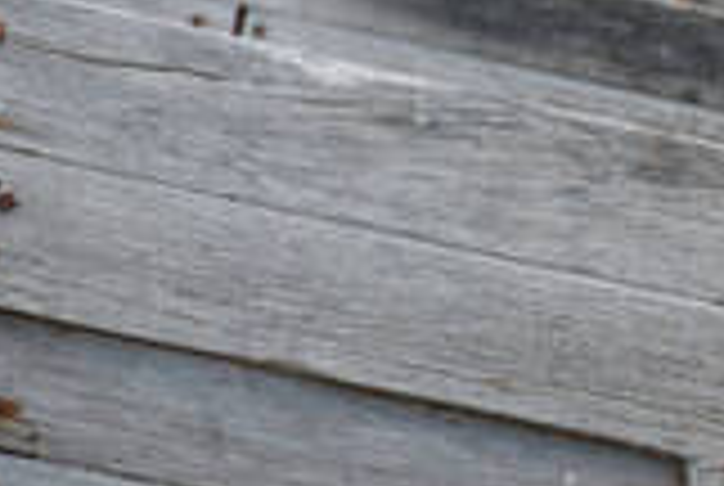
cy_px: -36
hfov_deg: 1.6
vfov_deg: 1.1
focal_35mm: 1302
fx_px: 26233
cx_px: 1192
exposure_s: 1/125
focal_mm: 200
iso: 100
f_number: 6.3
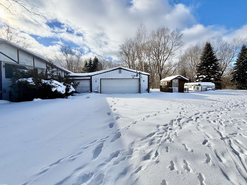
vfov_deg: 81.7
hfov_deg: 98.1
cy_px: 87
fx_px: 107
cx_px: 130
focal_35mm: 15
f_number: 2.2
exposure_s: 1/2092
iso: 20
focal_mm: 2.22
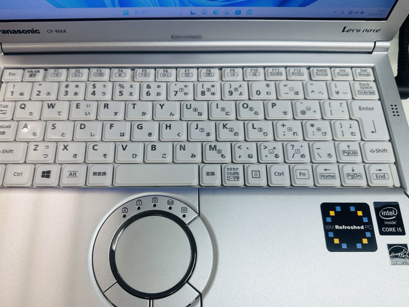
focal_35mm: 29
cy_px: 174
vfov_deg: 48.1
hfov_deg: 61.5
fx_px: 343
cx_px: 179
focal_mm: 6.86
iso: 50
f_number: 1.78
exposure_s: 1/110
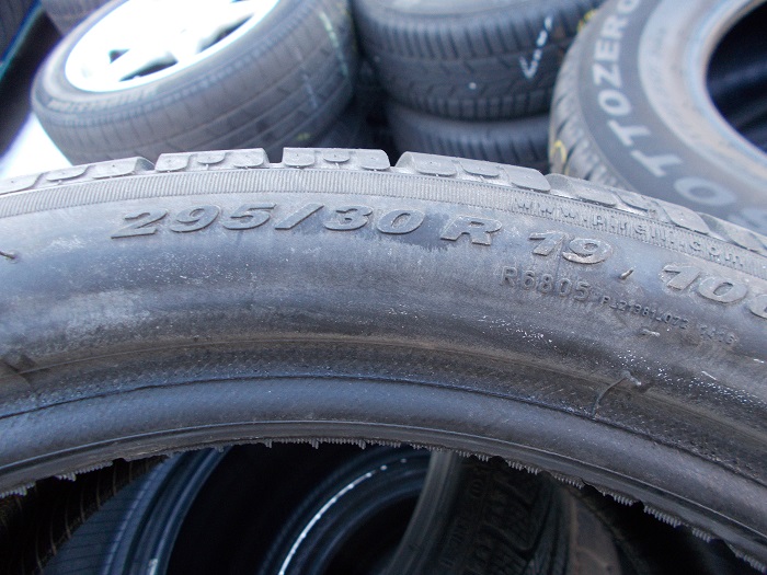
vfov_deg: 53.1
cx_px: 384
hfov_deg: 67.3
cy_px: 288
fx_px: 576
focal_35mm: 26
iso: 125
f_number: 3.2
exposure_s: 1/25
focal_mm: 4.6
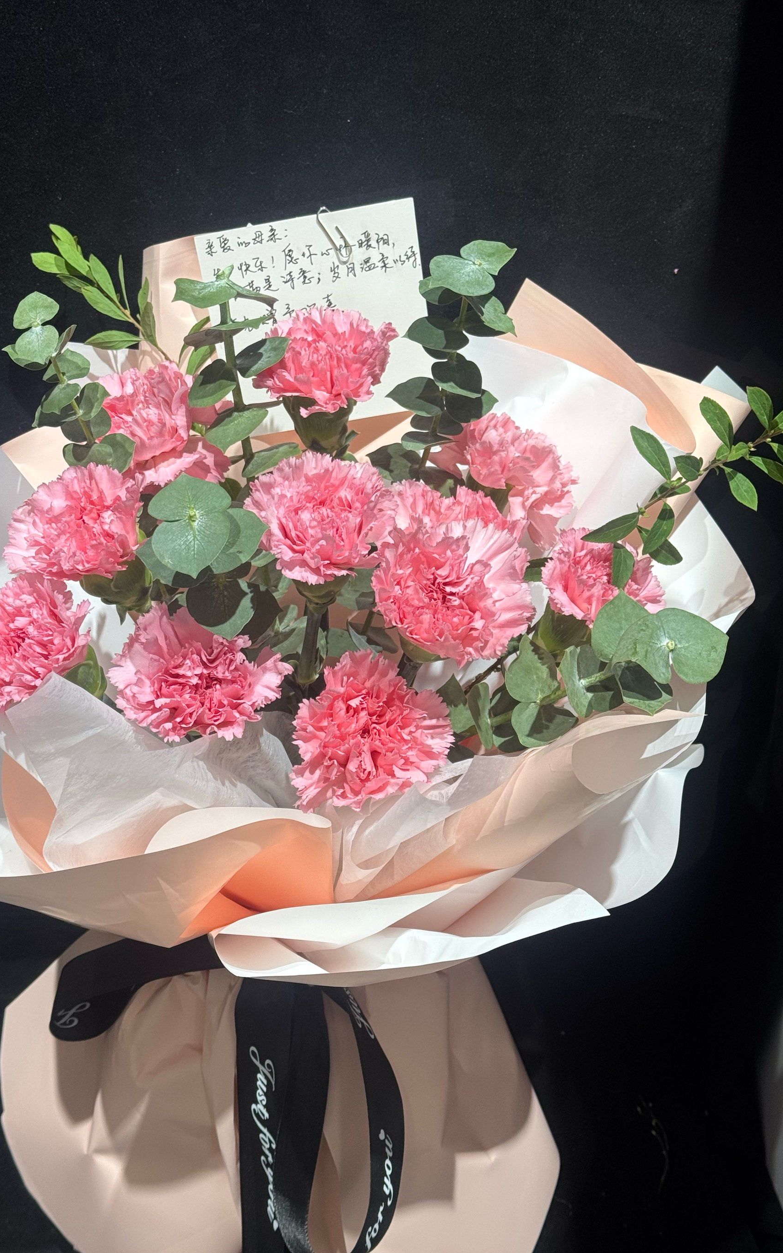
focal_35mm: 51
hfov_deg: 25.3
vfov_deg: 39.6
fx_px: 1742
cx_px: 373
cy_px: 626
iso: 50
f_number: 1.78
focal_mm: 6.76
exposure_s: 1/100
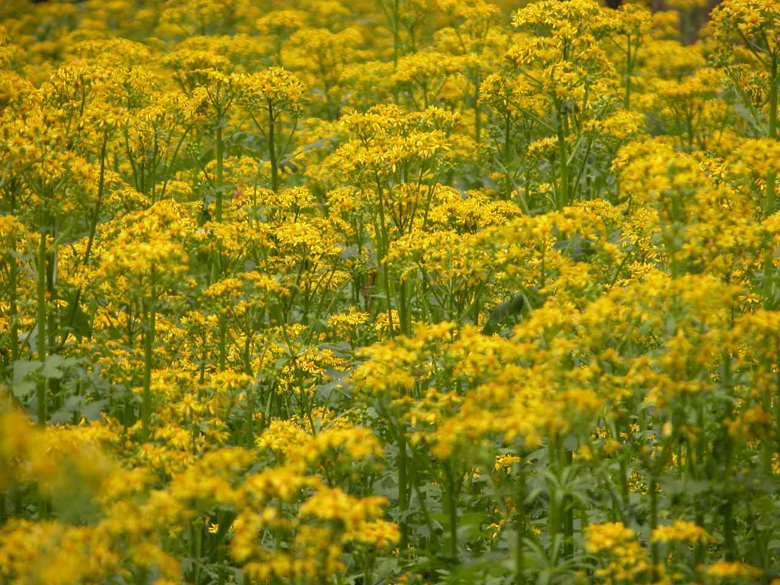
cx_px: 390
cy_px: 292
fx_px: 6309
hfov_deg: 7.1
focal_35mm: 280
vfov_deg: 5.3
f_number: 4.2
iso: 100
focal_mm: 71.2
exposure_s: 1/43.2
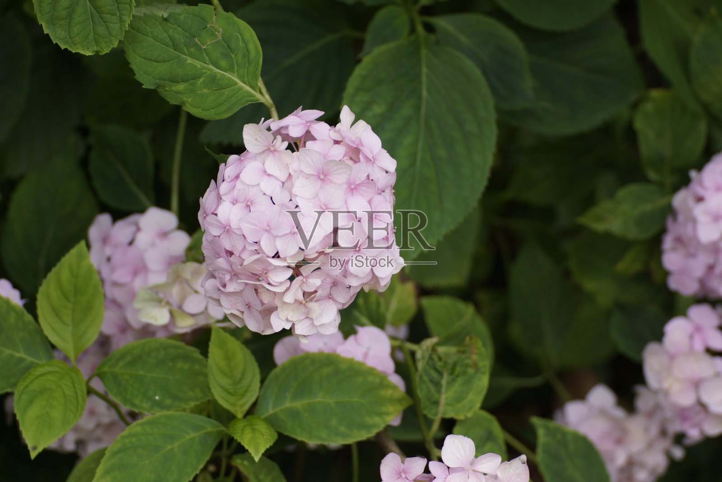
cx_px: 361
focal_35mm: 180
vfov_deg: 7.6
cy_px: 241
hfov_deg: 11.4
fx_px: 3610
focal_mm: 120
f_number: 4.5
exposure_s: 1/200
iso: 100
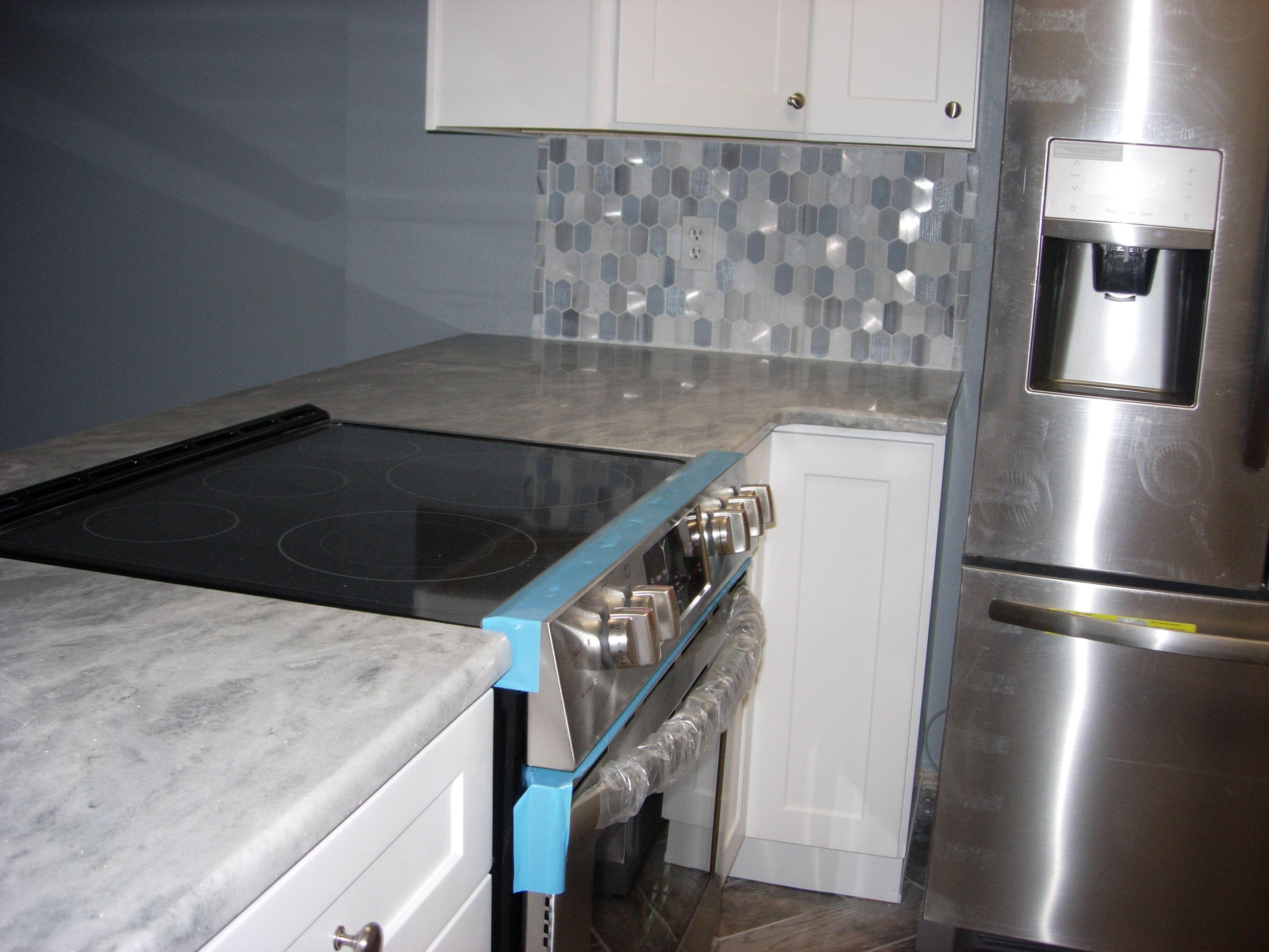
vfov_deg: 37.7
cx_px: 634
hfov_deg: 49.0
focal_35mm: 38
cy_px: 476
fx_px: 1393
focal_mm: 7.8
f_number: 2.8
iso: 79
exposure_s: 1/64
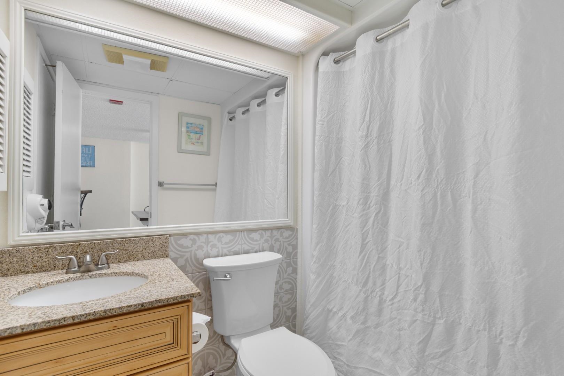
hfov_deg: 90.0
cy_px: 188
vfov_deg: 67.4
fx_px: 282
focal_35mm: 18
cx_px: 282
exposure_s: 1/25
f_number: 4.8
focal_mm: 12
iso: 100
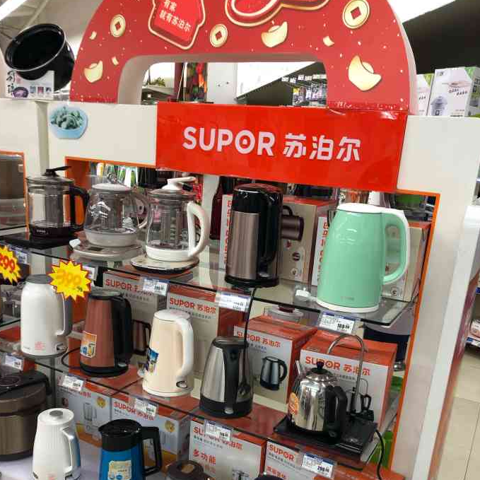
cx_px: 237
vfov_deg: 47.6
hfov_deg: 48.4
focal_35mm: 34
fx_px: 533
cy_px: 321
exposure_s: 1/25
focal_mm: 4
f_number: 1.8
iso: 40
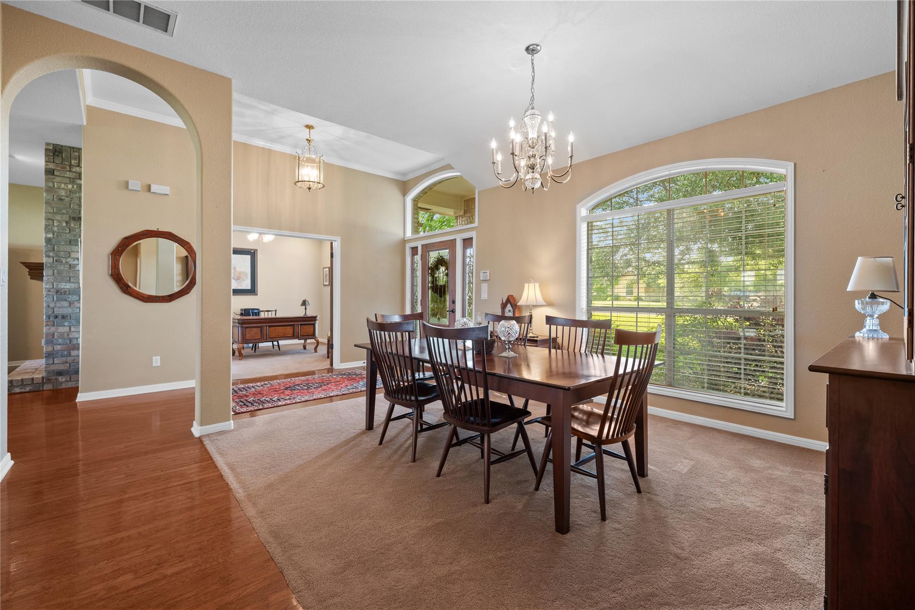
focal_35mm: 16
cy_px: 305
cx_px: 458
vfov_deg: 75.5
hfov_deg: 98.5
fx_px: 394
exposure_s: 1.3
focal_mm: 15.5
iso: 250
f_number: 8
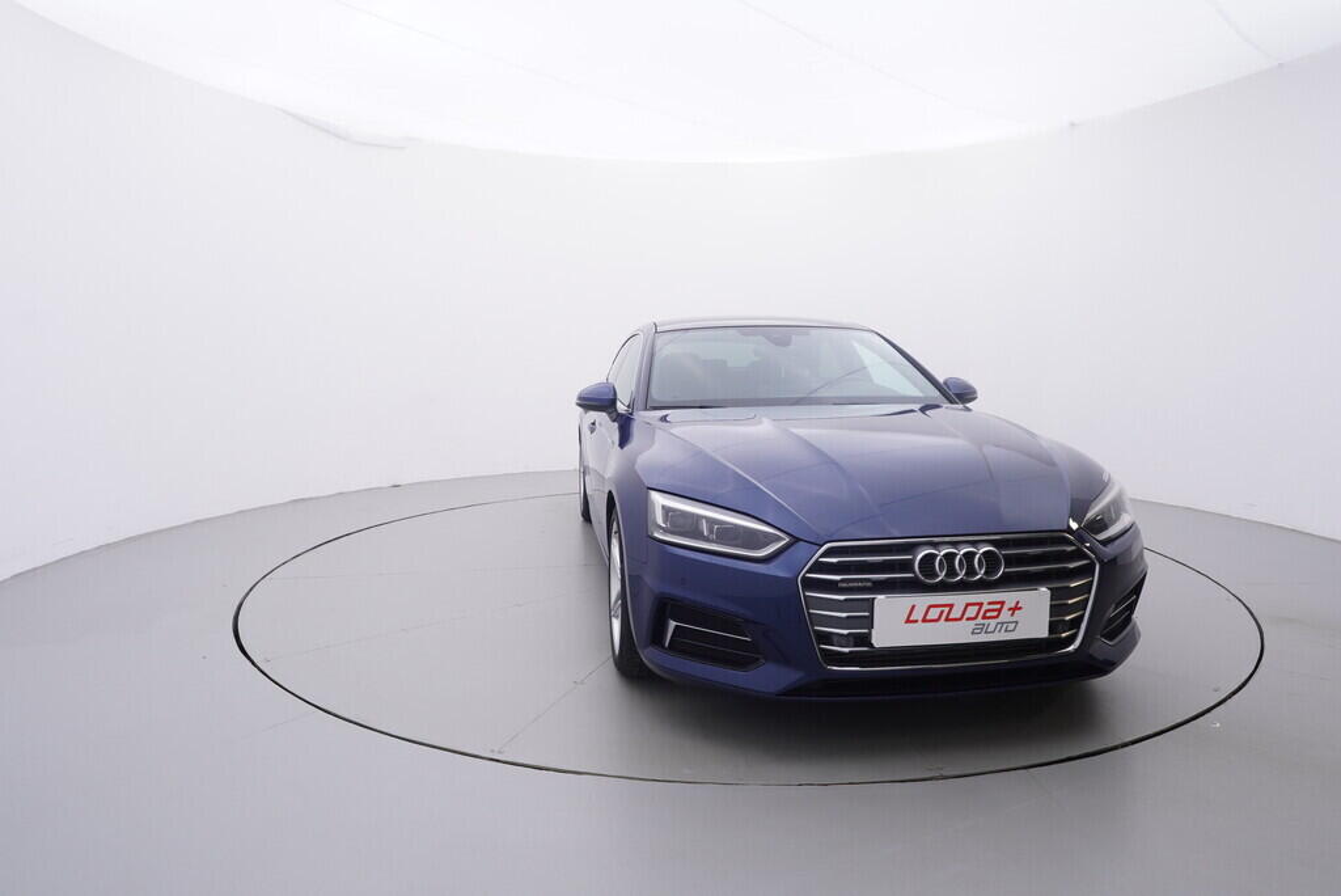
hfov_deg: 77.3
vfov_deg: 56.2
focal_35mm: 22
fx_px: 839
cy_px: 448
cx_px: 670
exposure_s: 1/80
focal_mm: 15
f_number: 5
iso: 200
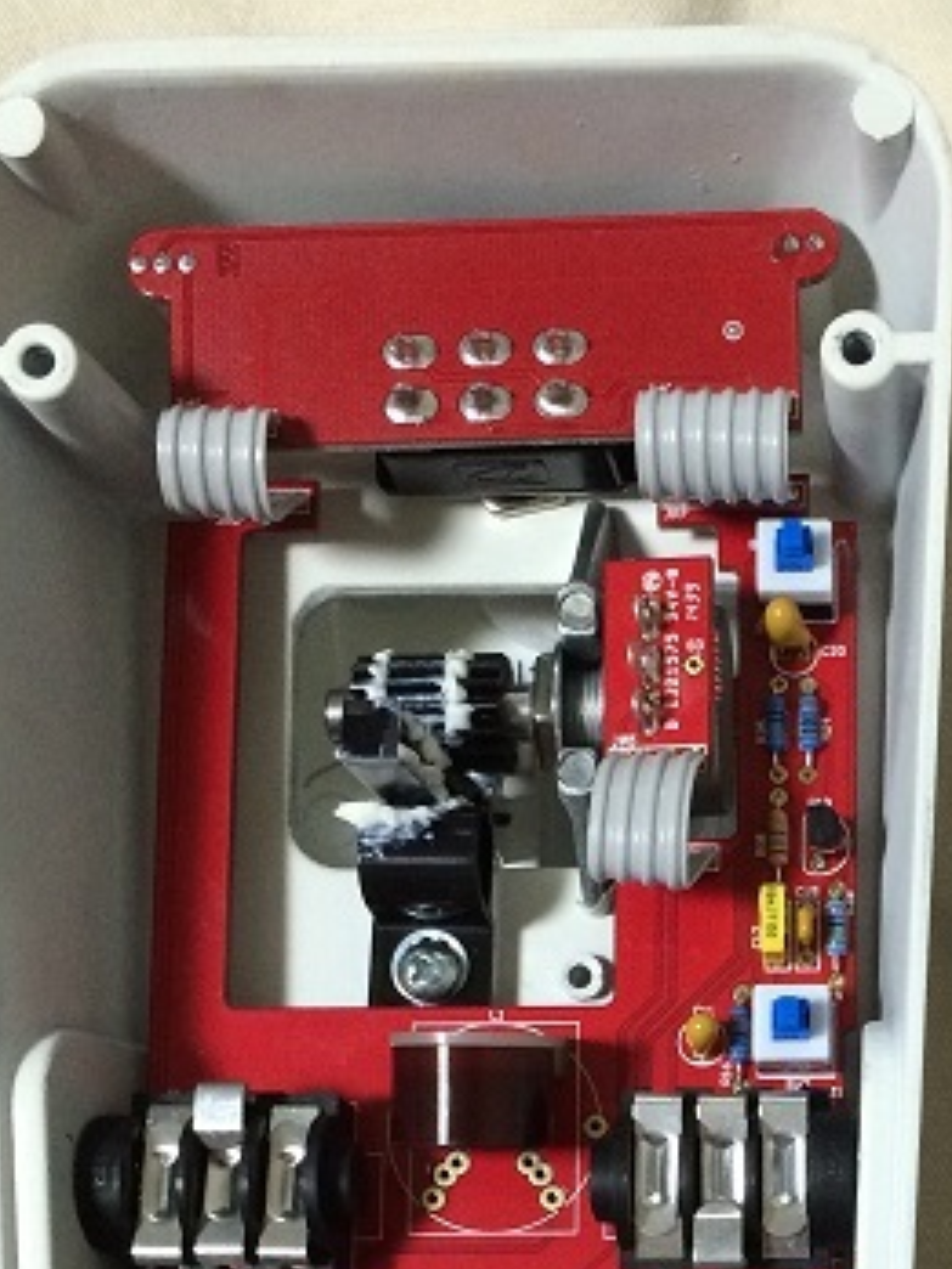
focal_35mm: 68
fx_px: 2493
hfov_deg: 21.0
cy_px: 1269
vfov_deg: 27.0
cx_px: 930
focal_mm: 4.15
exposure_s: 1/33
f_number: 2.2
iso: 250
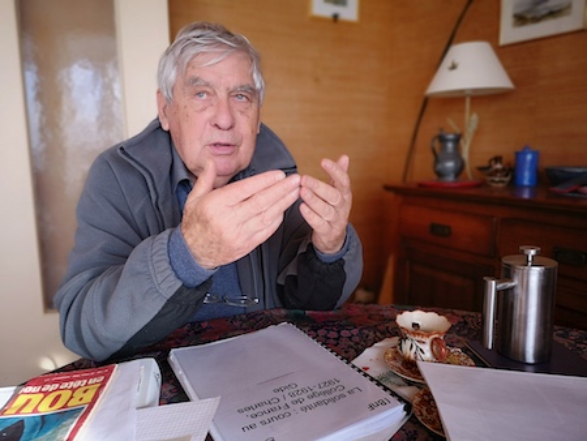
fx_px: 458
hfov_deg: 65.3
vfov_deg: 51.4
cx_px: 294
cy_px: 220
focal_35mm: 27
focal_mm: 3.95
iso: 80
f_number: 1.8
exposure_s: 1/100
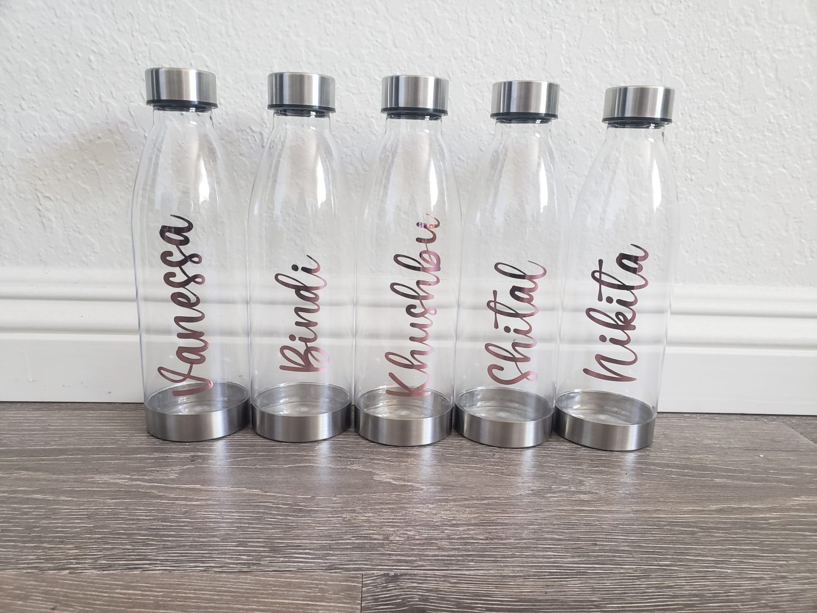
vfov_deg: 53.1
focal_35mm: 26
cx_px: 408
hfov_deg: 67.3
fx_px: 614
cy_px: 306
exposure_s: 1/22
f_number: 2.4
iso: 250
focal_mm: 4.3
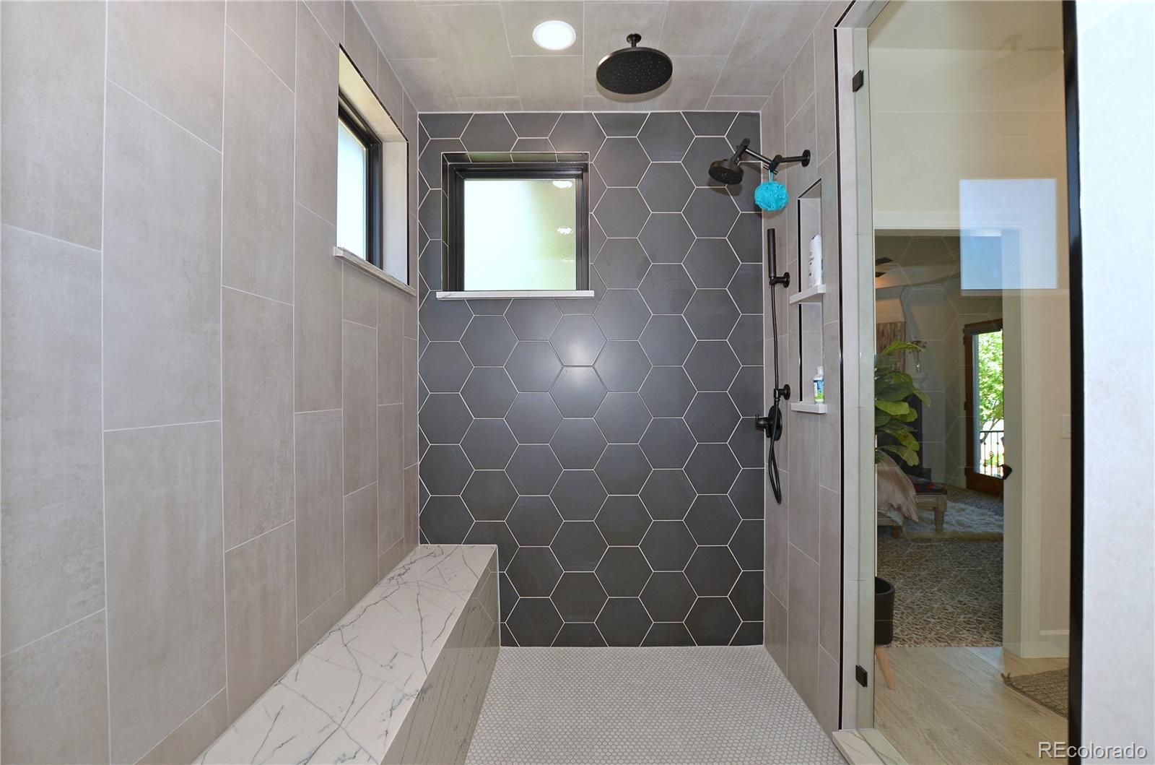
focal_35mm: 15
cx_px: 578
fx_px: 480
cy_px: 382
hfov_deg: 100.5
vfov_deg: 77.0
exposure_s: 1/60
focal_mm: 10
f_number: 5.6
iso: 250
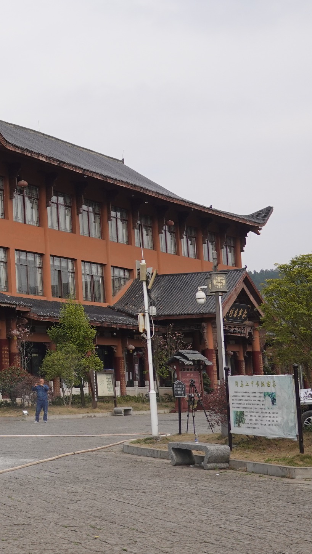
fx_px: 985
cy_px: 210
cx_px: -179
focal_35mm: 67
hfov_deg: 16.2
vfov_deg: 31.3
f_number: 4
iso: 100
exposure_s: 1/500
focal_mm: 11.52
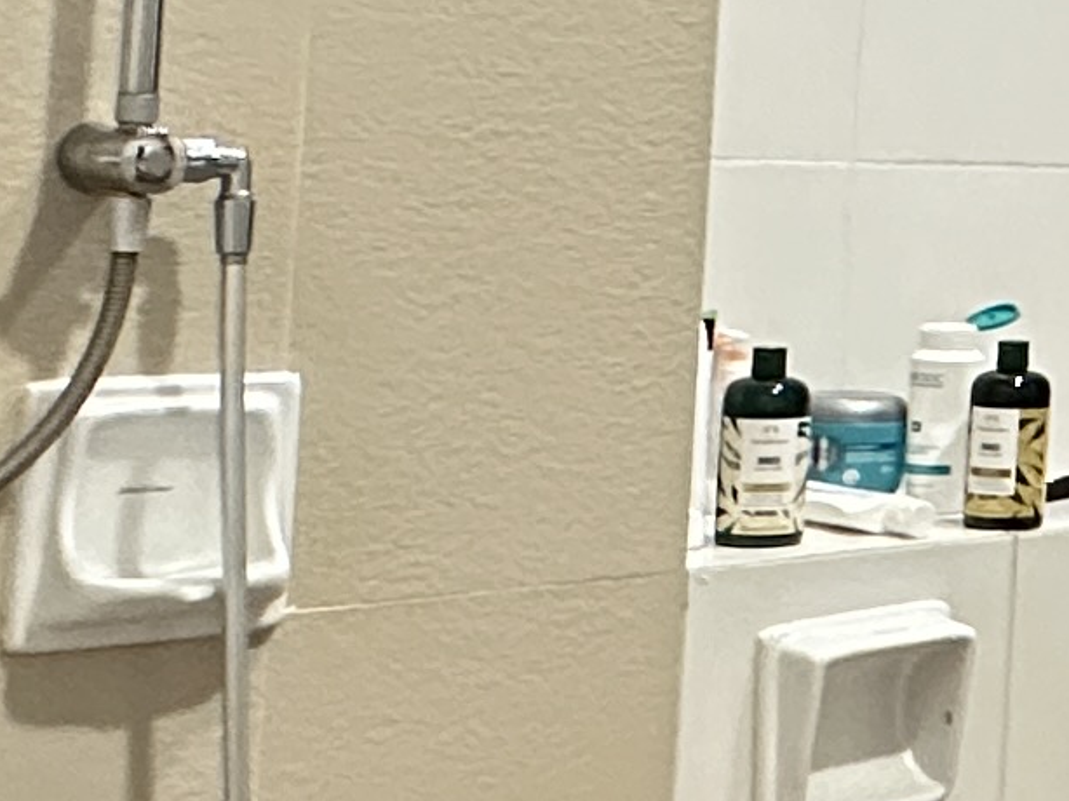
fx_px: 2840
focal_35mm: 92
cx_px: 1804
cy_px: -35
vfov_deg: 15.7
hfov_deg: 17.9
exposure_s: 1/50
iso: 640
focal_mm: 2.22
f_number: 2.2
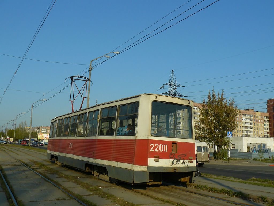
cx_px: 137
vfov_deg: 39.7
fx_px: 285
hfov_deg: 51.4
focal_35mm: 36
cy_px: 103
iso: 100
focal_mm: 6
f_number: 4
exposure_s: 1/1000
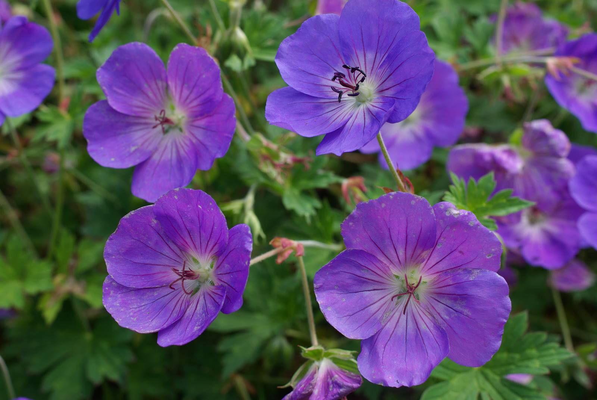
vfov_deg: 25.8
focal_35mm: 52
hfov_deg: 37.8
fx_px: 872
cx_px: 298
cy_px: 200
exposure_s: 1/90
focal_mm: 35
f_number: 8
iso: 100
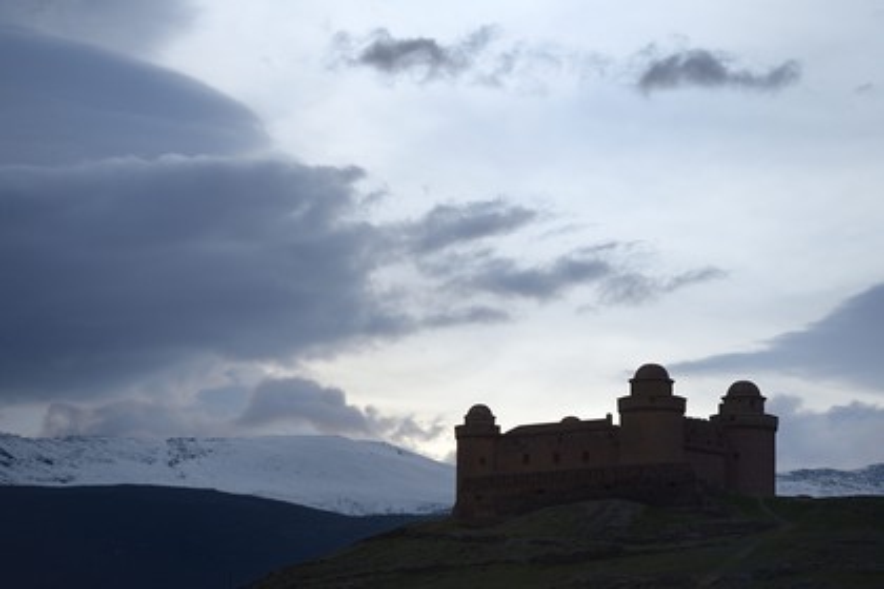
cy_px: 294
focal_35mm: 175
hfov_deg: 11.7
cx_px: 442
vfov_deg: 7.8
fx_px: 4297
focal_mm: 175
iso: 800
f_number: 5
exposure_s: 1/125
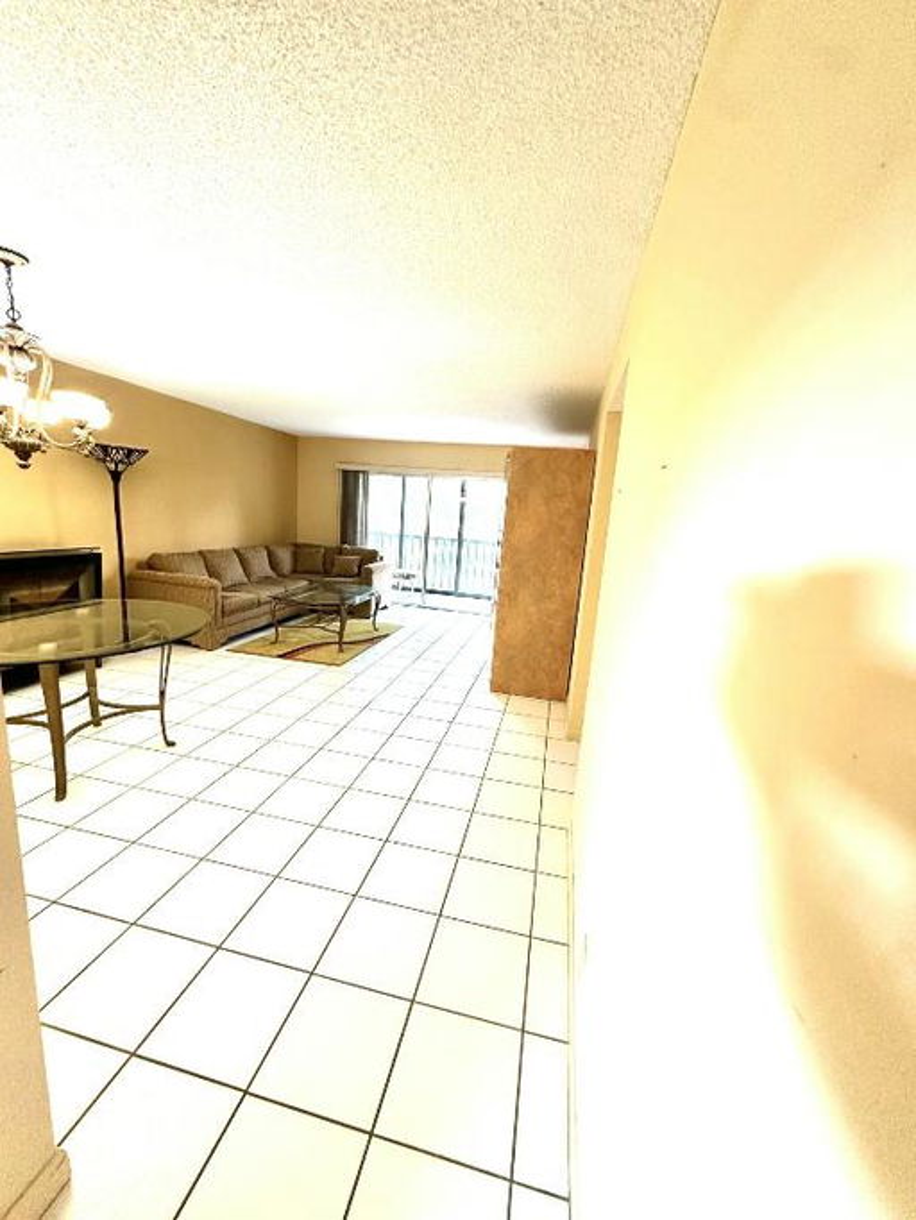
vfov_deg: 102.0
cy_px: 610
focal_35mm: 14
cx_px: 458
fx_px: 494
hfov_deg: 85.7
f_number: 2.2
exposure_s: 1/60
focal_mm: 2.22
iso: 200
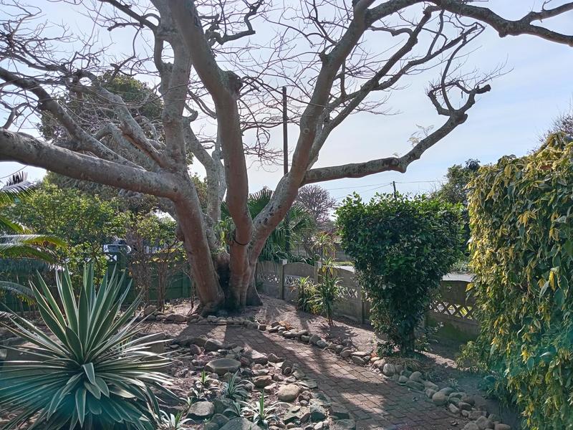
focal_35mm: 27
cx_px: 286
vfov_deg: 51.4
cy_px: 215
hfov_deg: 65.3
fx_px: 447
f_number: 1.8
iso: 101
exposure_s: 1/248
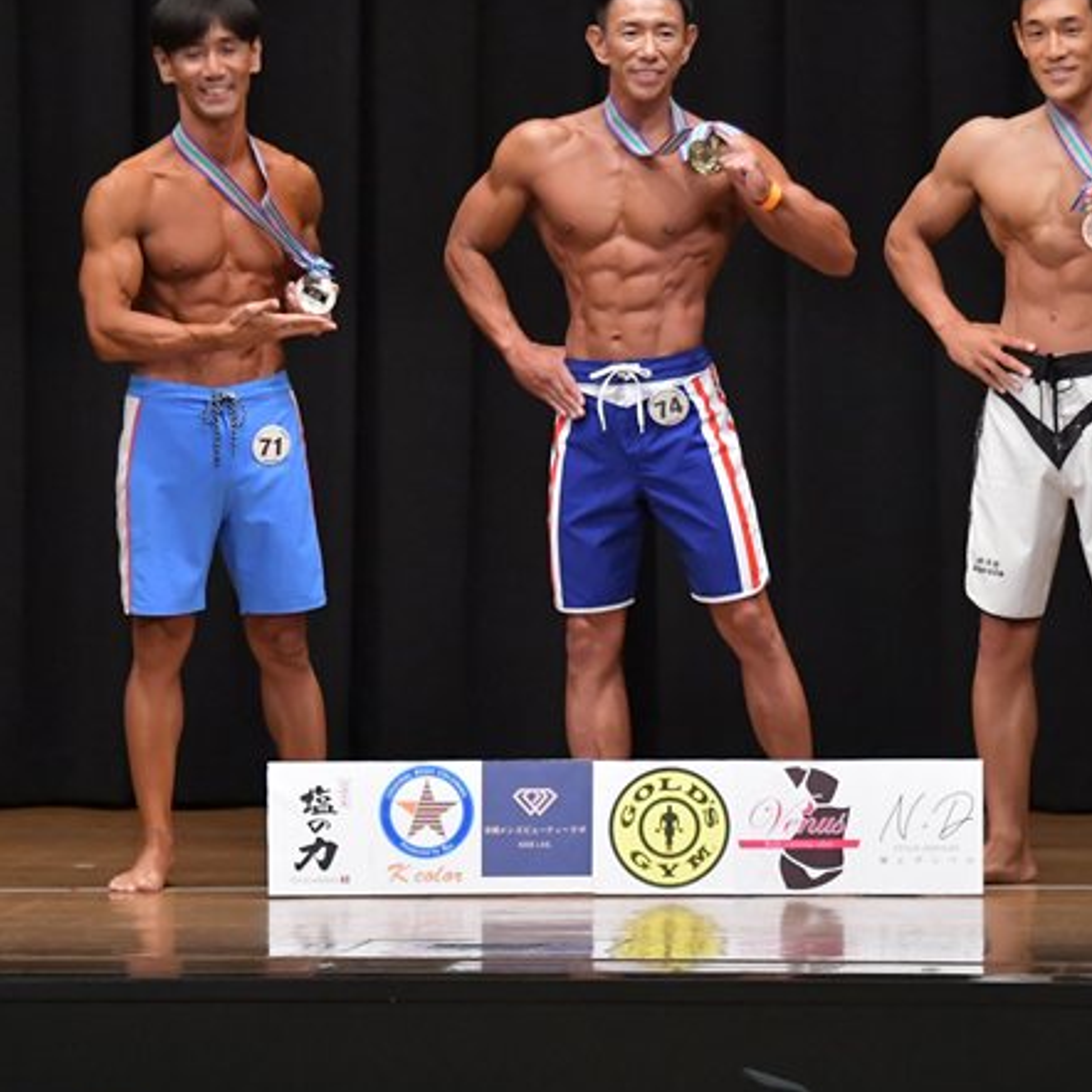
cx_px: 555
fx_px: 10743
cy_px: 494
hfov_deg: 5.8
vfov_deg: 5.8
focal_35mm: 301
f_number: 5.6
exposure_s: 1/400
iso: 6400
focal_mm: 135
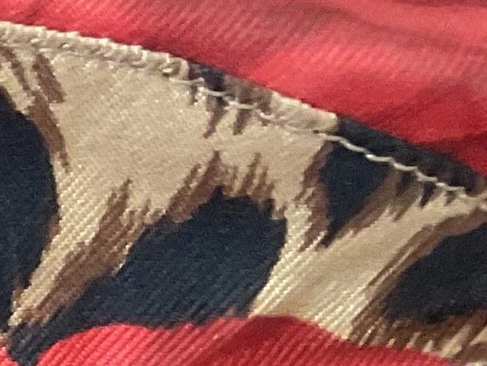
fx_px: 2547
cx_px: -942
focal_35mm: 181
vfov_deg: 8.0
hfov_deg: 9.0
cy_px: 586
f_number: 1.8
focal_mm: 3
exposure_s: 1/50
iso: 125
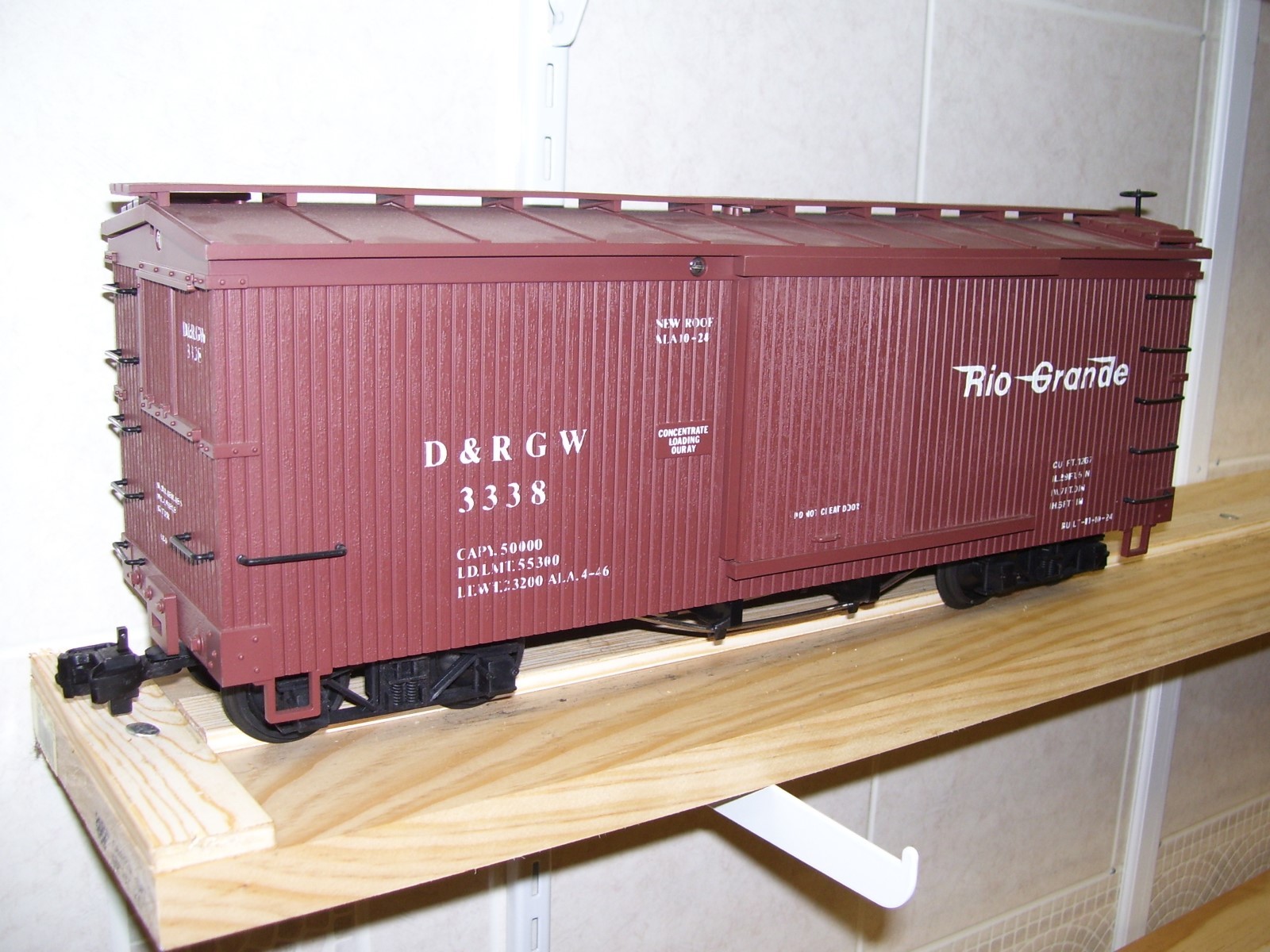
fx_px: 1357
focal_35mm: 37
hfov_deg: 50.1
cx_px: 635
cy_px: 476
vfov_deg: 38.7
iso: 80
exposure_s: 1/60
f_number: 2.7
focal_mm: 6
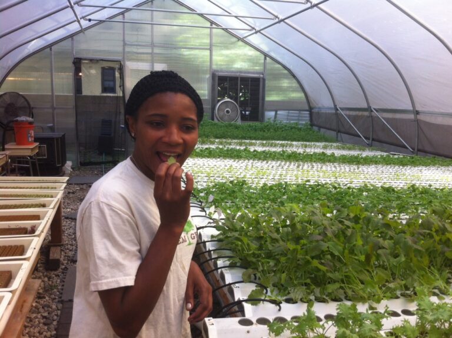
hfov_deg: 52.7
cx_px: 226
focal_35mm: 35
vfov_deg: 40.6
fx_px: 456
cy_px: 169
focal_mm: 3.85
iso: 80
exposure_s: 1/123
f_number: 2.8
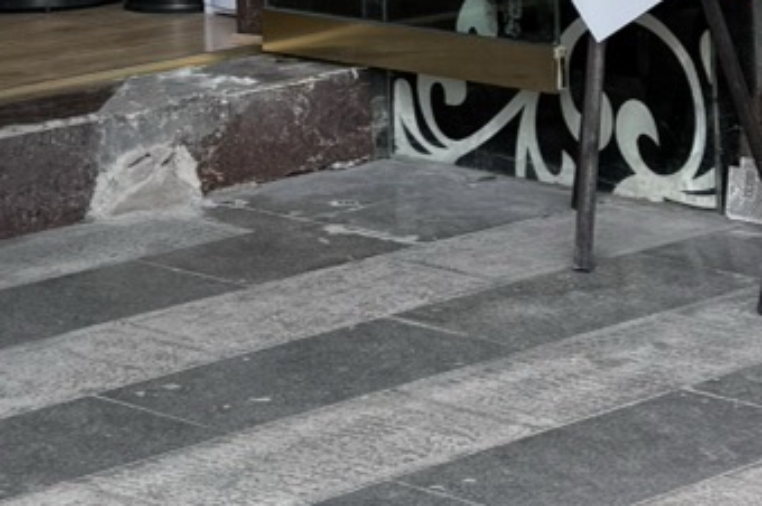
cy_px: -725
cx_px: 291
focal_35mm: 147
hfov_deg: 14.0
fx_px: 3108
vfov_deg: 8.5
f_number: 1.78
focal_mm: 6.76
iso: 64
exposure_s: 1/173
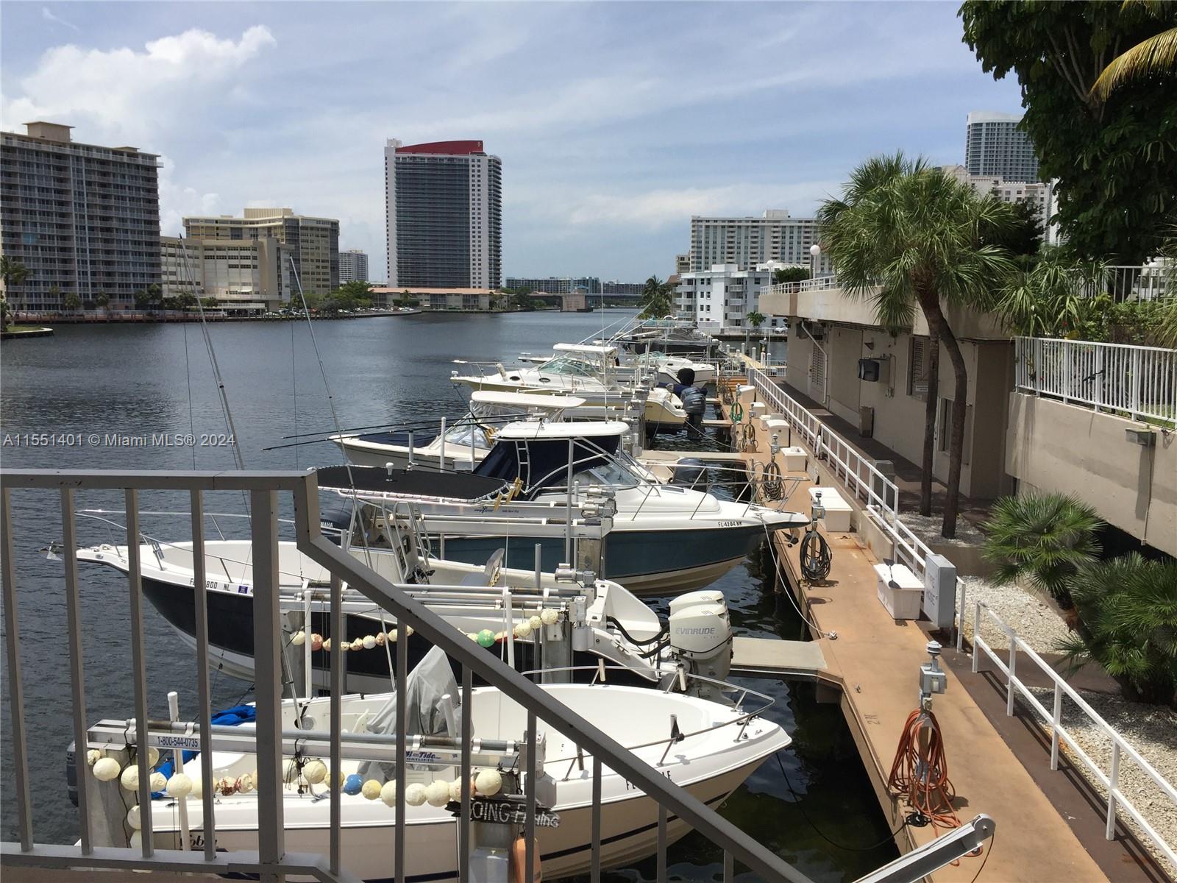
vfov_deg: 48.2
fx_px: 986
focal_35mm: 29
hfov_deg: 61.7
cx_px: 588
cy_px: 442
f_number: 2.2
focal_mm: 4.15
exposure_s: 1/3968
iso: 32
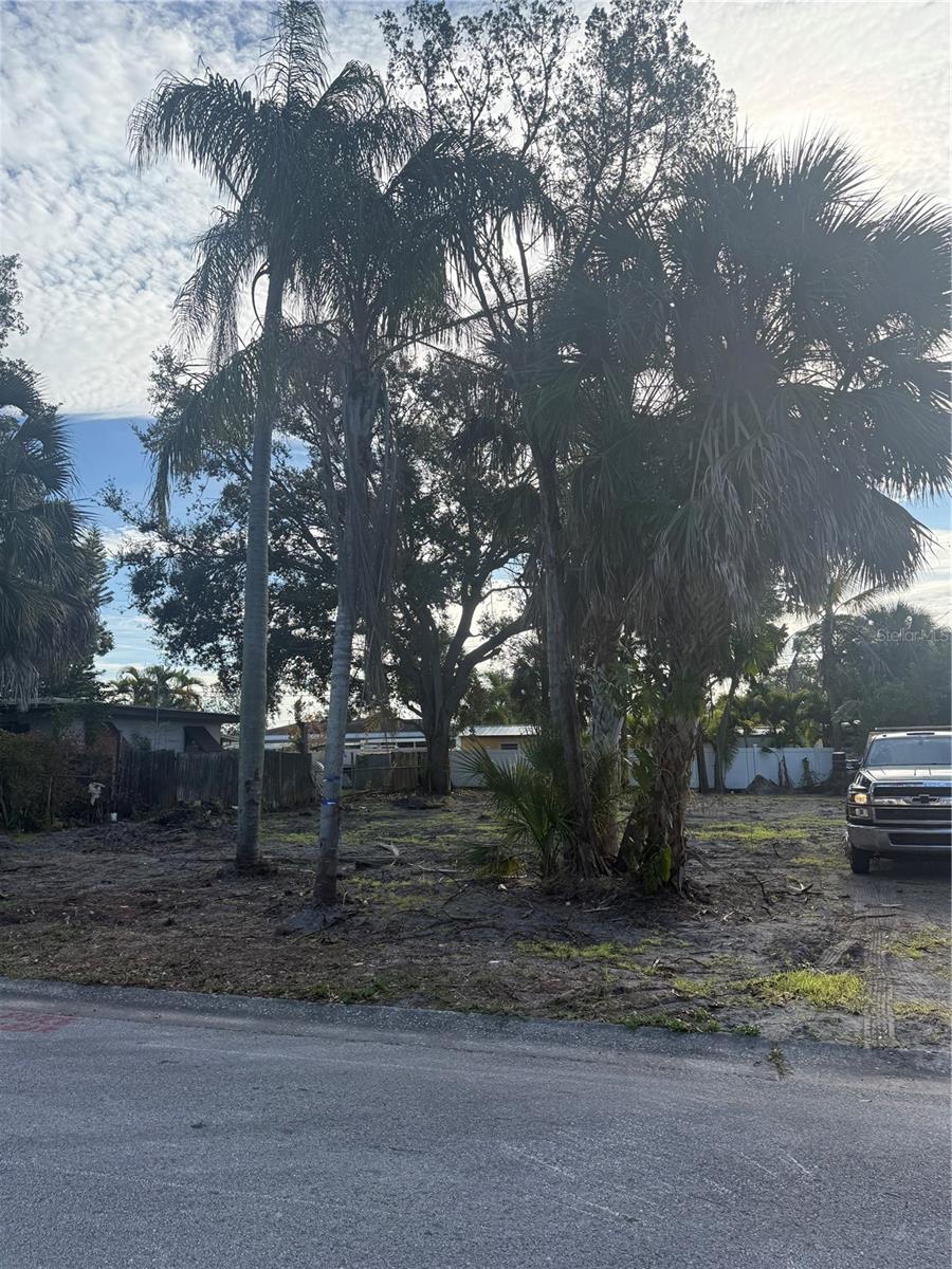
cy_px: 634
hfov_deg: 56.8
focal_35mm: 24
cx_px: 476
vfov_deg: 71.6
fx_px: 880
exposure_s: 1/2907
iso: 100
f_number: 1.78
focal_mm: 6.76
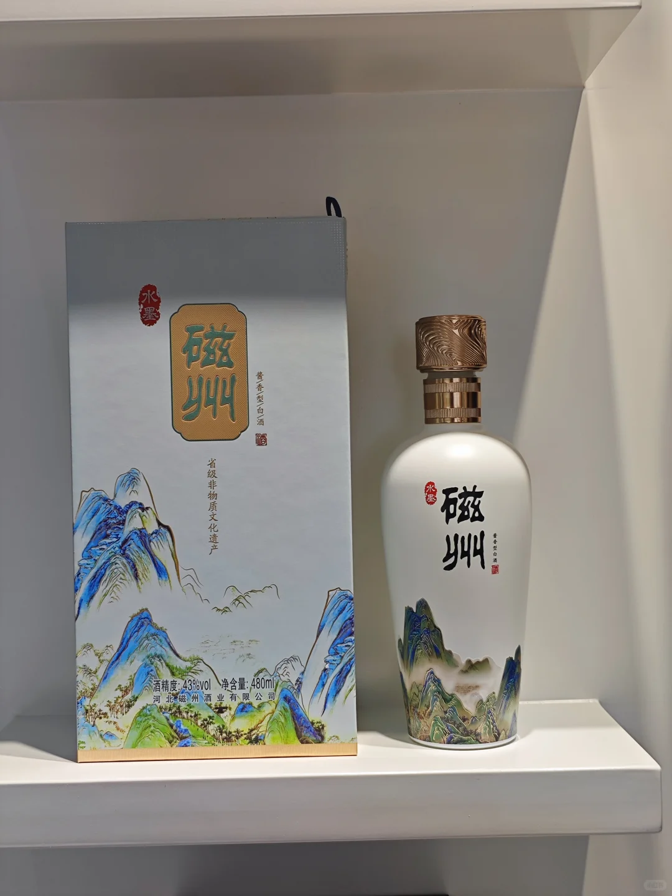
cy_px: 448
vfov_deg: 38.9
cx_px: 336
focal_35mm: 49
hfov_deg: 29.7
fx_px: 1268
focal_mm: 5.84
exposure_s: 1/179
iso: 50
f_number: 1.6
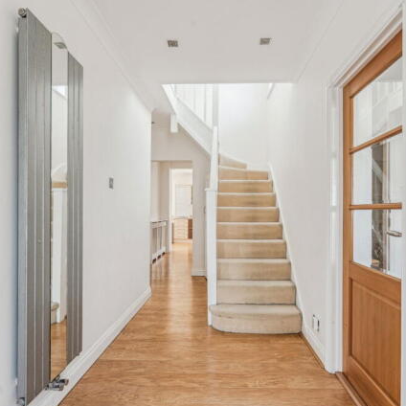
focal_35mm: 21
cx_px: 213
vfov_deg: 72.1
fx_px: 279
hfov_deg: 72.1
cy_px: 208
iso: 400
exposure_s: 1/50
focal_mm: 16
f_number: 7.1
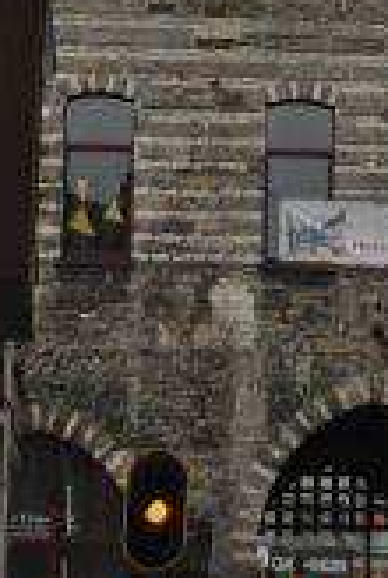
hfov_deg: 7.3
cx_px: 519
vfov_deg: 10.8
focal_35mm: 187
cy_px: -106
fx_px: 3010
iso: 125
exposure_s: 1/125
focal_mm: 32
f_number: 4.8
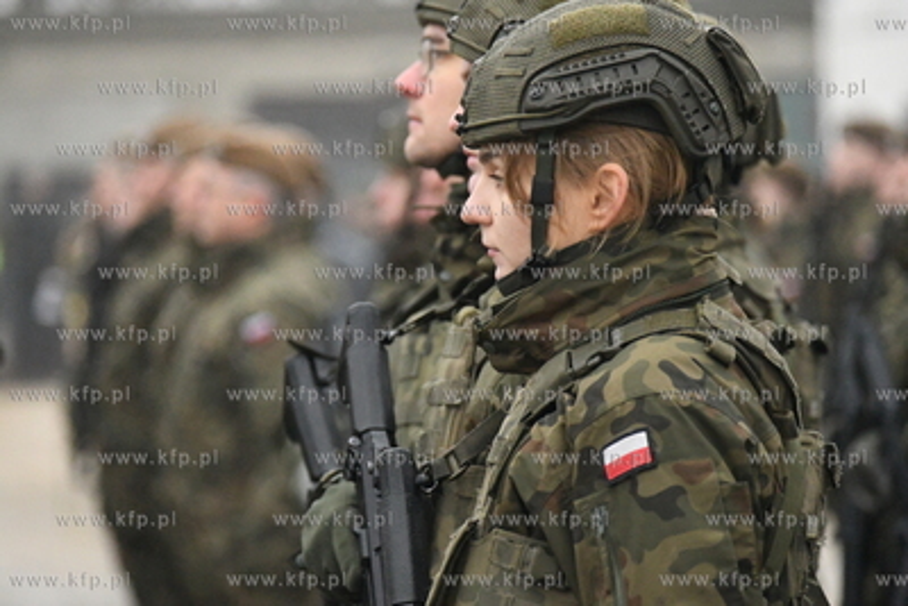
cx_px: 454
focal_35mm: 345
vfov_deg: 4.0
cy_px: 303
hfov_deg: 6.0
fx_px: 8704
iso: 12800
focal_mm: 230
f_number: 5.6
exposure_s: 1/3200
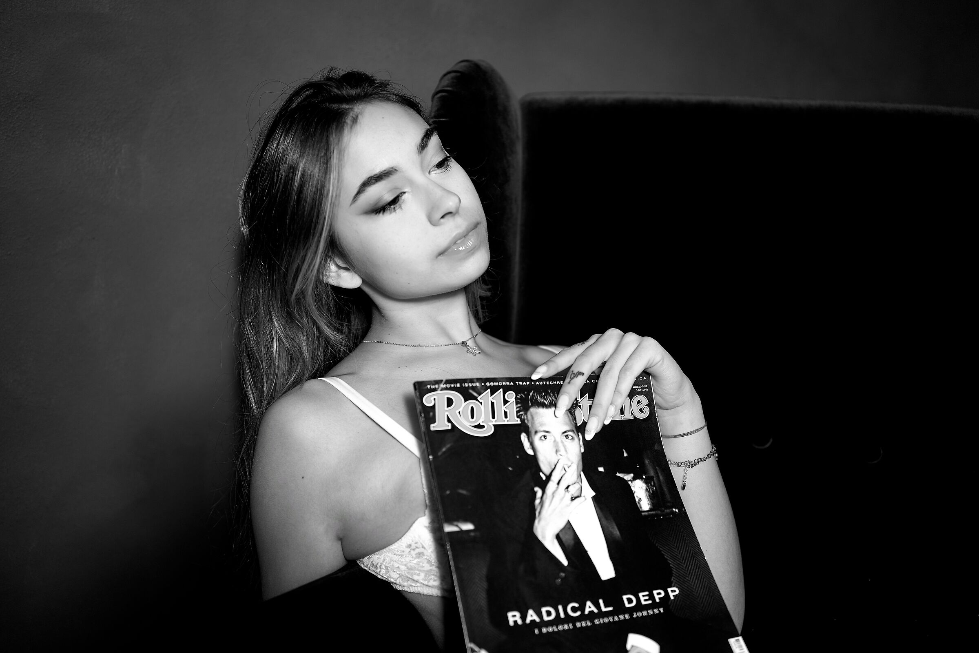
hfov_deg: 54.4
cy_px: 326
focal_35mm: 35
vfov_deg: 37.9
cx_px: 490
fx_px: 952
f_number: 2
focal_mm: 35
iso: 200
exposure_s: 1/125
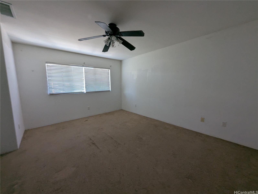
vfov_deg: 90.1
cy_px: 97
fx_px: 97
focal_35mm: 13
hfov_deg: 106.1
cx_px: 129
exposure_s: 1/46.1
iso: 124
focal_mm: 1.95
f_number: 2.2
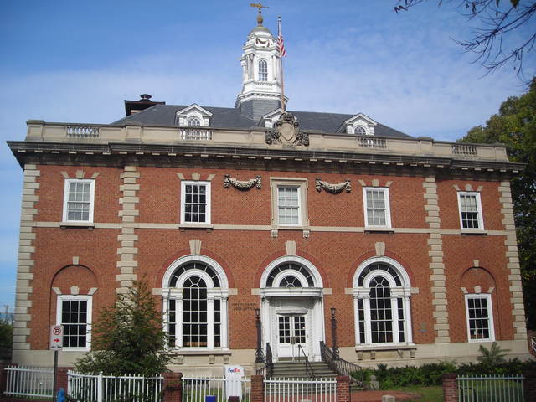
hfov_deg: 49.0
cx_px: 268
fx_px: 588
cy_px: 201
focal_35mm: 38
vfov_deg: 37.7
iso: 50
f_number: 6.4
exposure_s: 1/200
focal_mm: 6.3
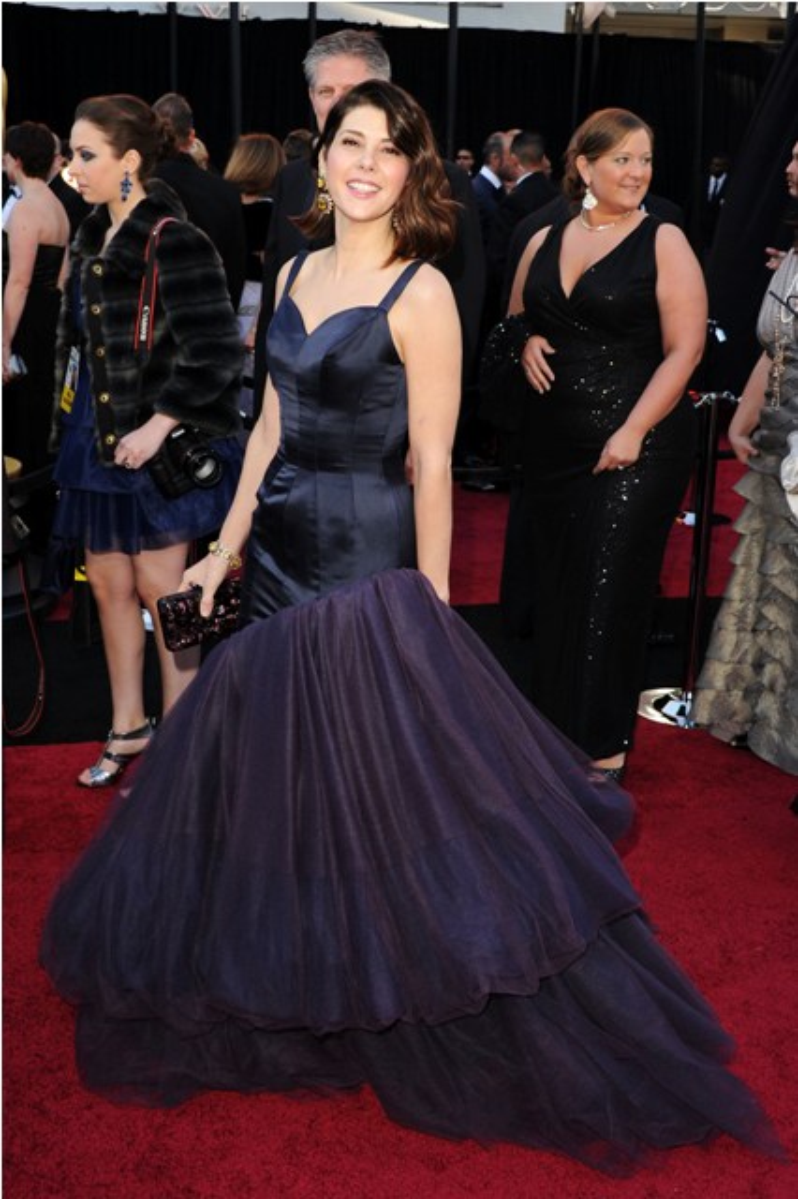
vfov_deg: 50.7
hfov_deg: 35.0
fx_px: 1265
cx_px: 399
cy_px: 600
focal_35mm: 38
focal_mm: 38
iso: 500
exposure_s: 1/250
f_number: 7.1
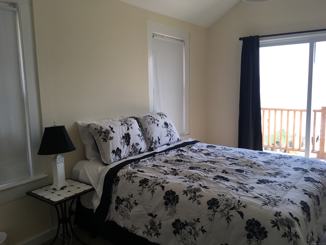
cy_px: 122
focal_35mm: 29
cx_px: 163
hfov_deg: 61.7
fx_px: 273
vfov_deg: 48.2
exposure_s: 1/122
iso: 25
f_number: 2.2
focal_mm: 4.15
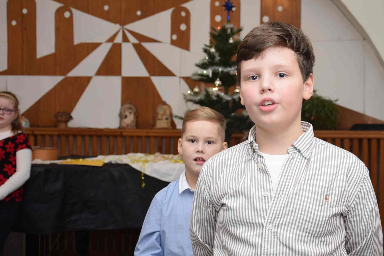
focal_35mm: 79
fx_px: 843
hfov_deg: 25.5
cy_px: 138
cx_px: 262
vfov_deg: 17.3
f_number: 4.5
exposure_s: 1/100
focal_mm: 38
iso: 400
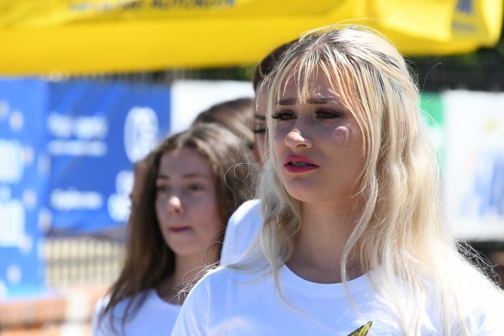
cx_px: 252
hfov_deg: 5.5
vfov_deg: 3.7
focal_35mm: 375
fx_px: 5250
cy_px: 168
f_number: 10
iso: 6400
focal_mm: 250
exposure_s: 1/6400
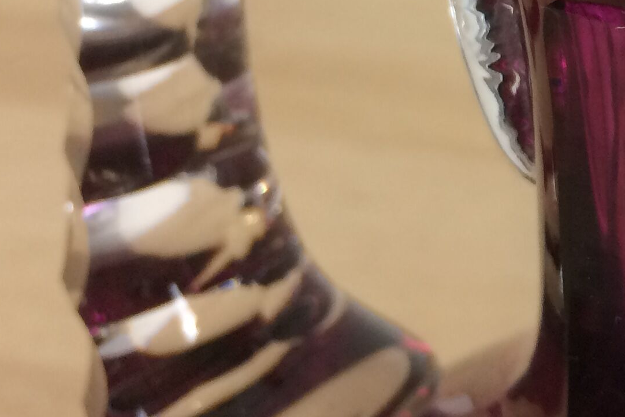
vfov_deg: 14.5
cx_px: 824
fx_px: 1580
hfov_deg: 20.4
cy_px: -97
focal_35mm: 91
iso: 50
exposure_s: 1/33
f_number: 2.2
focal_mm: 4.15
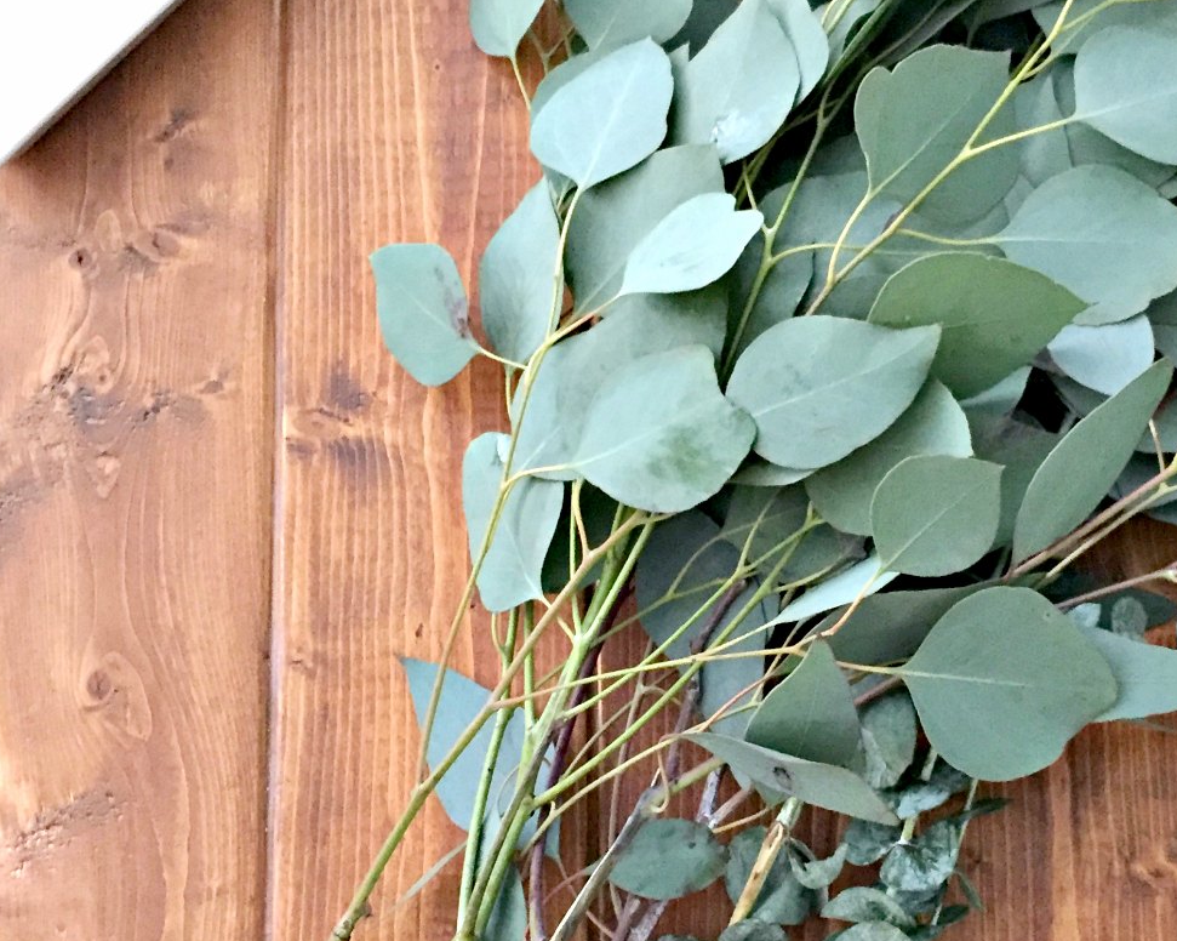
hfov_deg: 33.2
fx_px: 1950
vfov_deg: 27.1
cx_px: 815
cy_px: 538
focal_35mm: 56
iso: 400
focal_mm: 4.15
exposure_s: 1/15
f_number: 2.2
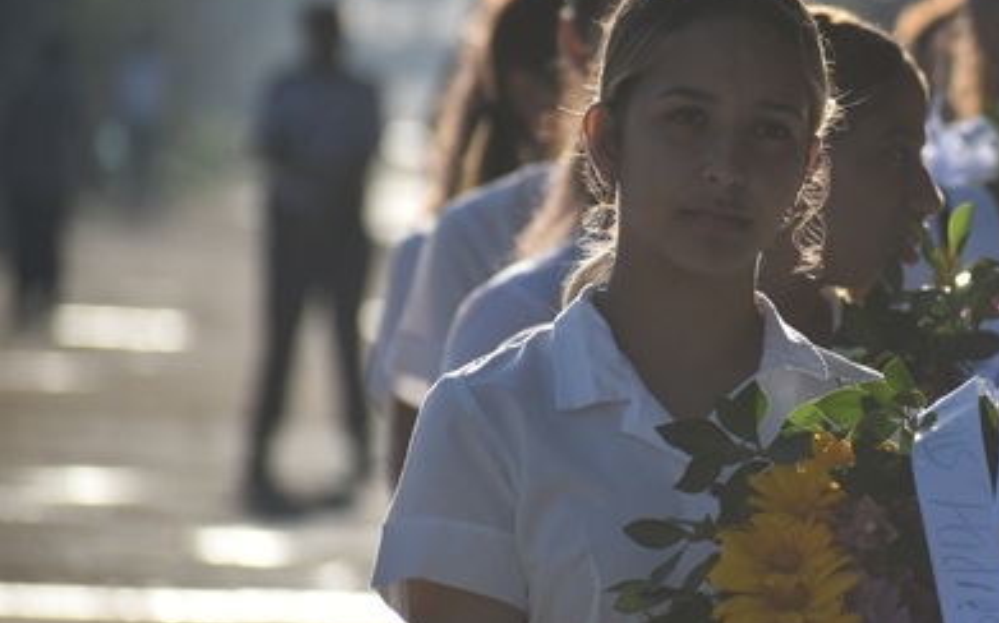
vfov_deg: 2.5
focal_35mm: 531
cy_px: 350
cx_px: 887
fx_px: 14448
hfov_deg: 4.0
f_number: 5.6
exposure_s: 1/2000
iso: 250
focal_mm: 195
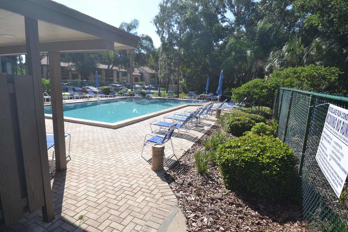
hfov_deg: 86.8
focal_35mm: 19
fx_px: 184
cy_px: 122
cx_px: 166
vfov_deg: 64.5
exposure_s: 1/200
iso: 100
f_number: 7.1
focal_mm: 12
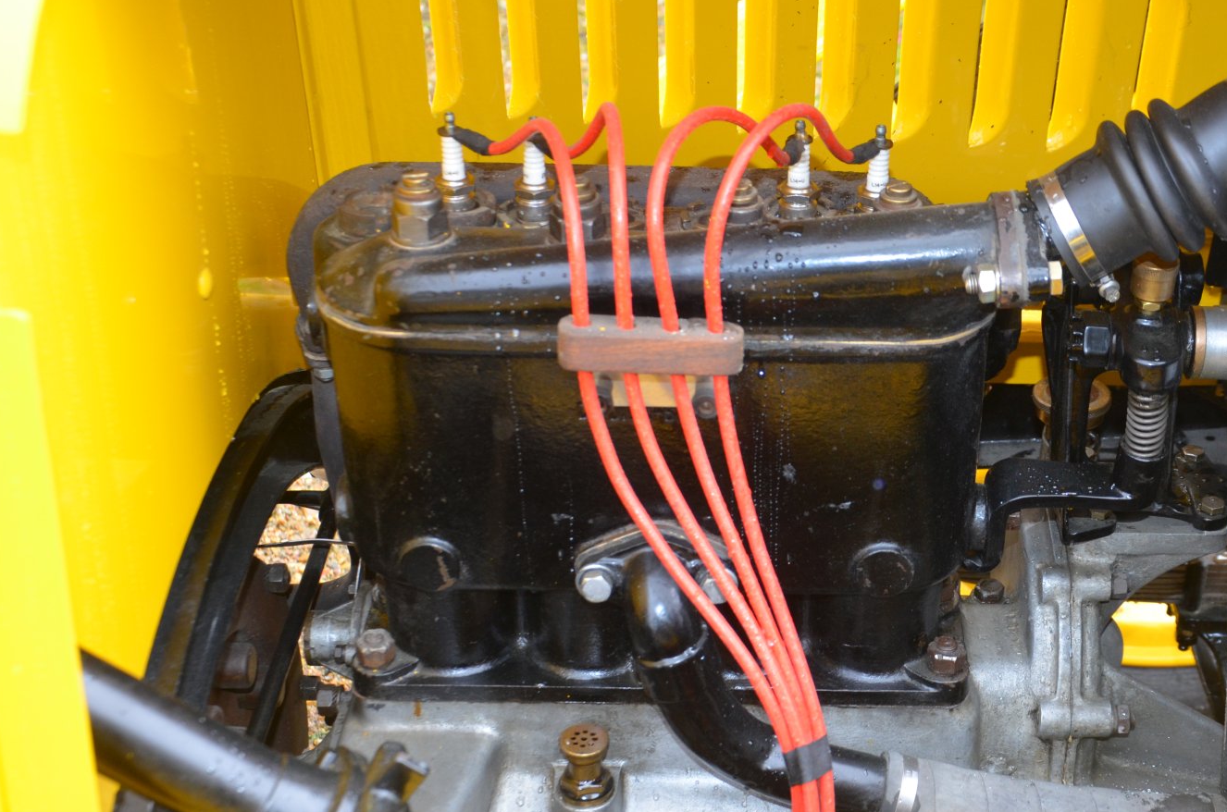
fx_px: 1939
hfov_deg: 34.9
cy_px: 443
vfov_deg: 23.7
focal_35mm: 57
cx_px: 776
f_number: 4
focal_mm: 28
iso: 640
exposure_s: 1/60
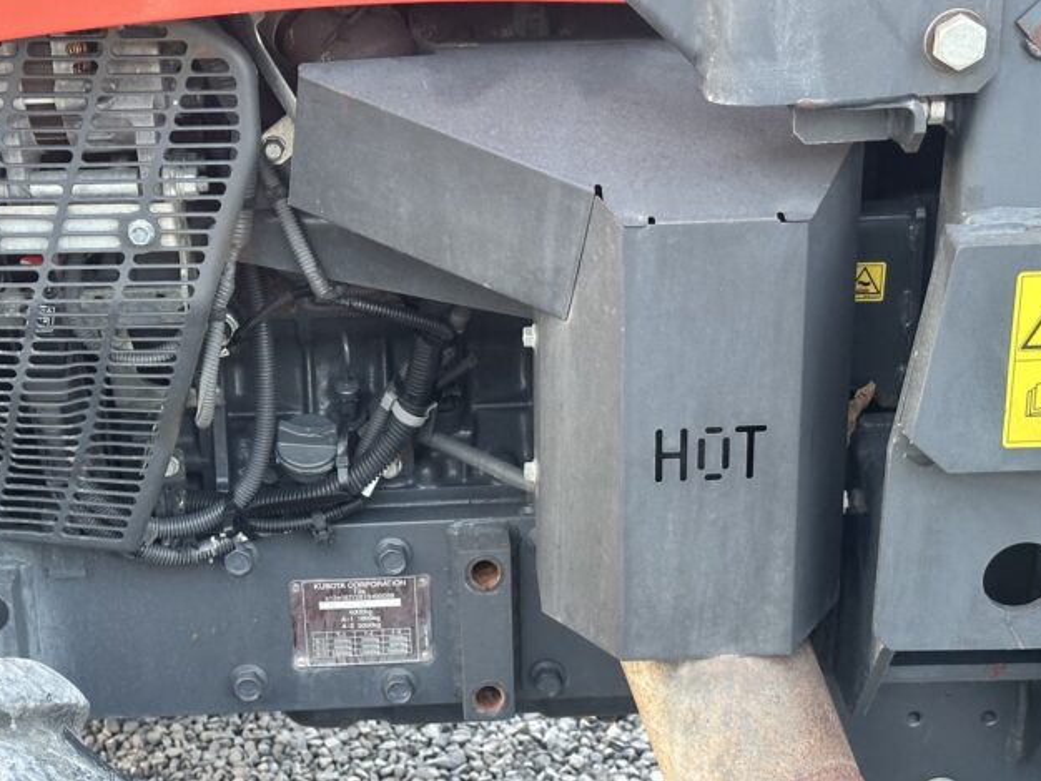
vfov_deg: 21.3
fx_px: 2076
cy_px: 466
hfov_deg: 28.1
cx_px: 471
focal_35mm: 69
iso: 250
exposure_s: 1/54
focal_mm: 6.86
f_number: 1.78
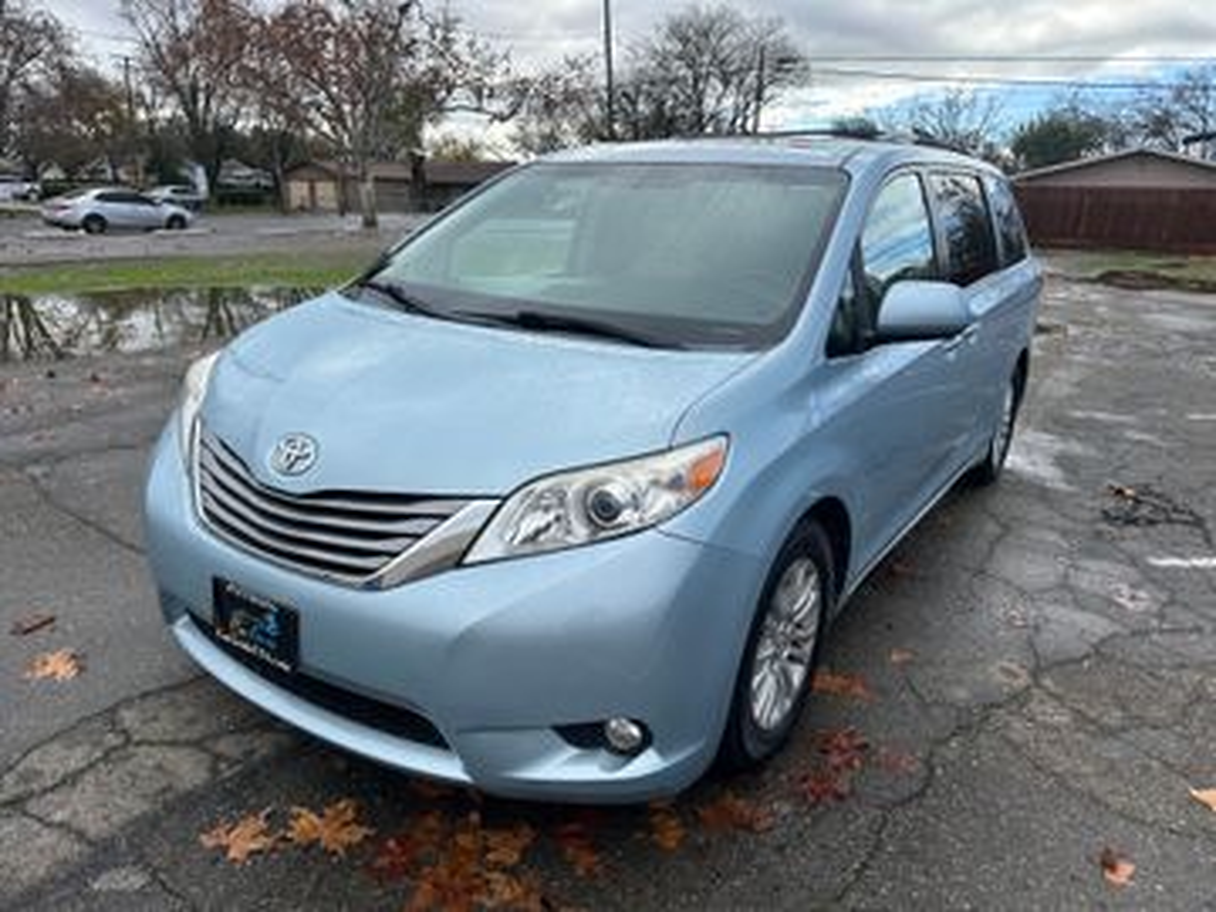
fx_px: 843
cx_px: 608
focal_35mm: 24
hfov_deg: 71.6
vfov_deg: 56.8
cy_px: 456
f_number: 1.78
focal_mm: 6.86
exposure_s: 1/2252
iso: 80
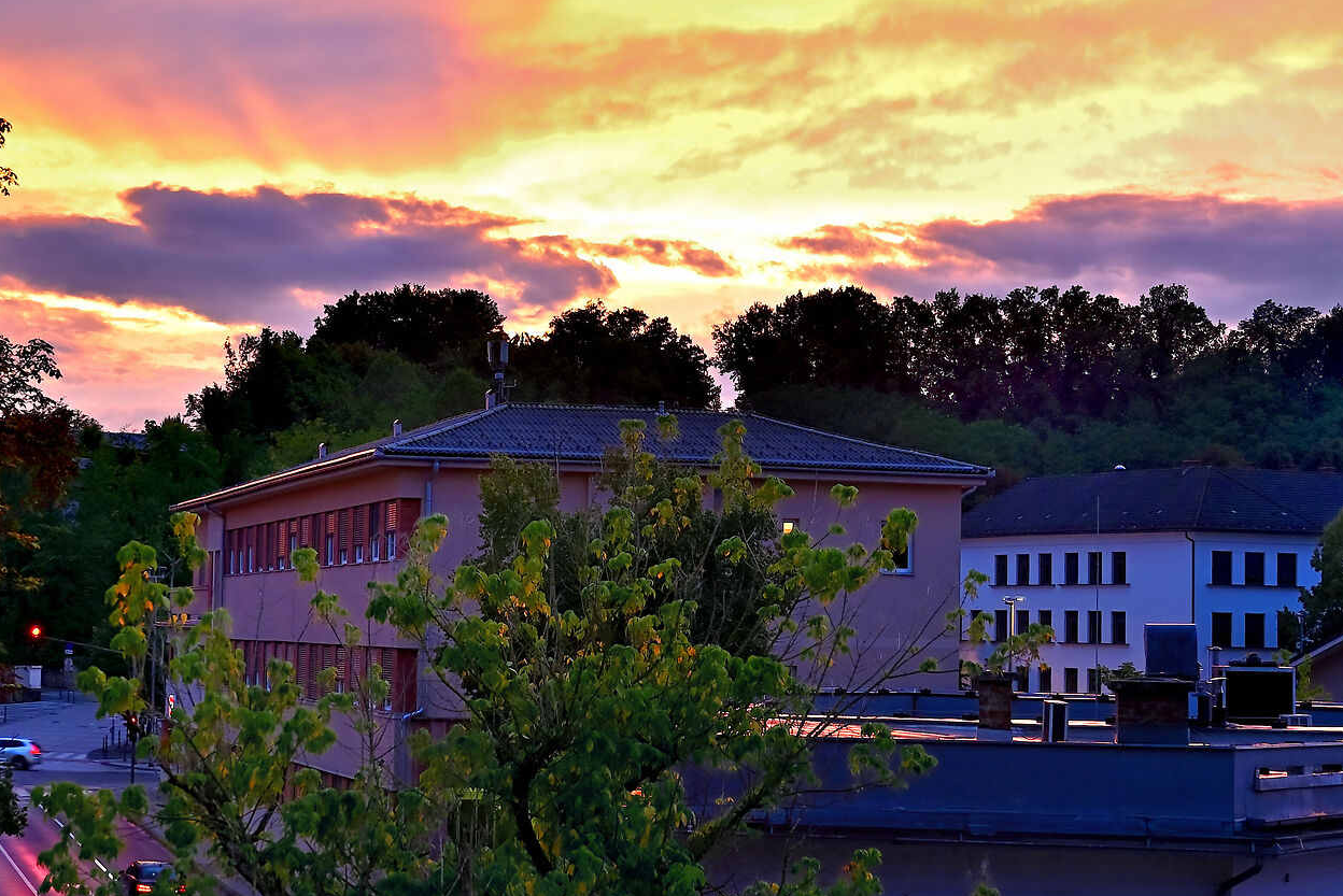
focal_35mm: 75
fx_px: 2799
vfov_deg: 18.2
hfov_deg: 27.0
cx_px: 583
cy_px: 444
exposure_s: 1/40
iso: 200
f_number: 4
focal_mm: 39
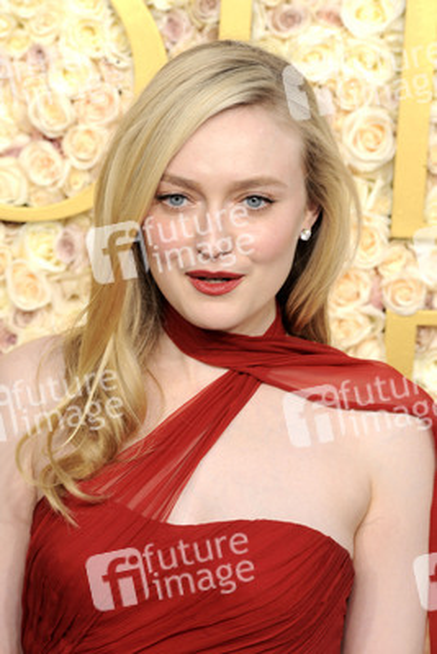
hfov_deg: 7.4
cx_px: 218
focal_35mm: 185
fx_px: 3365
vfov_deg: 11.1
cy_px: 327
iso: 800
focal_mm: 185
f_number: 10
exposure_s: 1/250
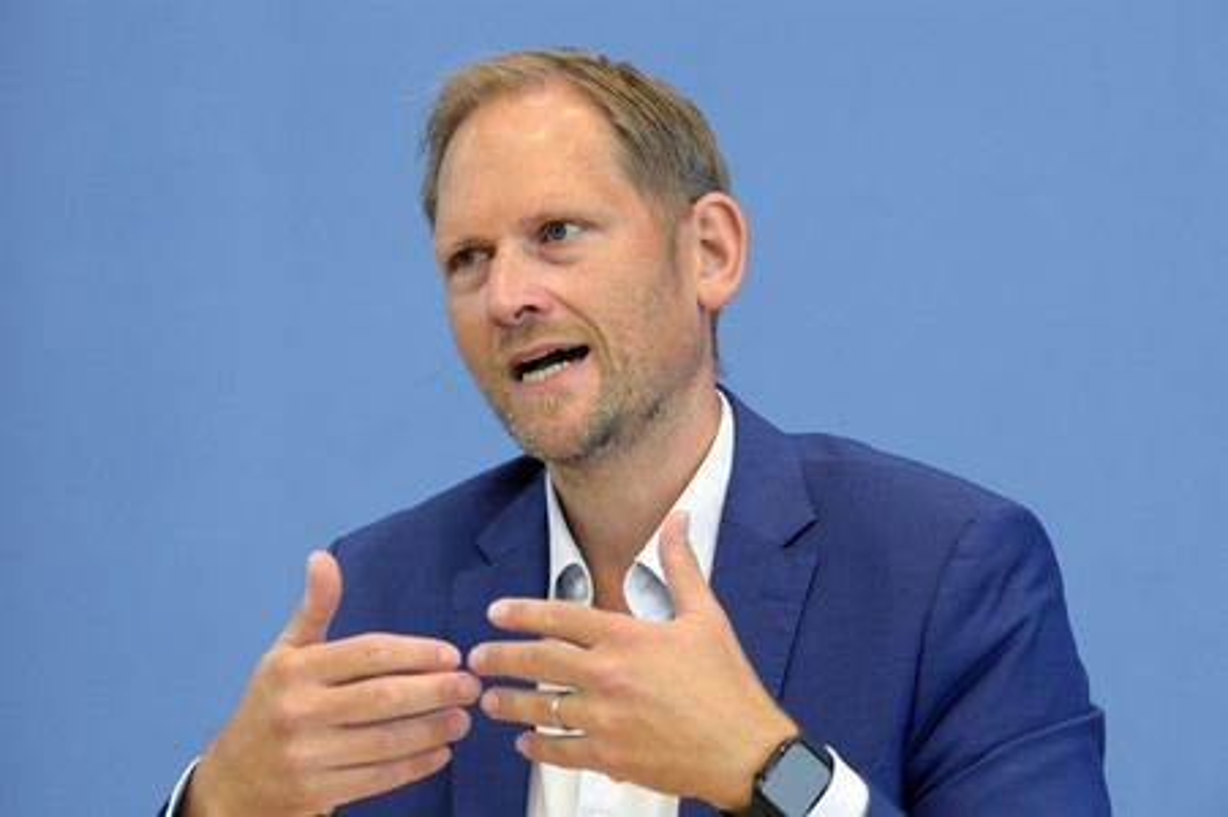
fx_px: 6306
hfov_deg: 11.1
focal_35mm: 185
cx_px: 614
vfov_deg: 7.4
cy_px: 408
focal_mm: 185
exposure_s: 1/800
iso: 4000
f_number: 5.6
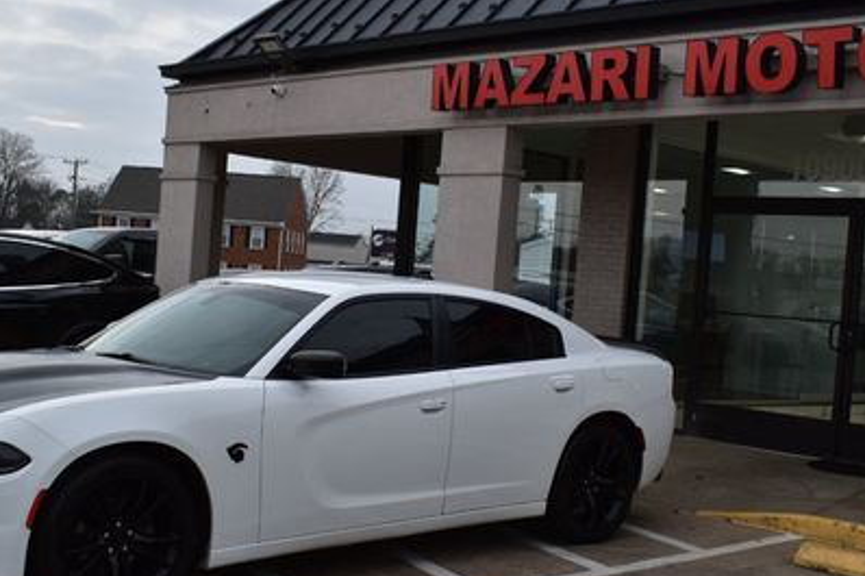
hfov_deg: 37.5
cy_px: 335
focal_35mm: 53
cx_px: 469
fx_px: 1273
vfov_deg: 25.5
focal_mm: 22
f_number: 9
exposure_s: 1/125
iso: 400
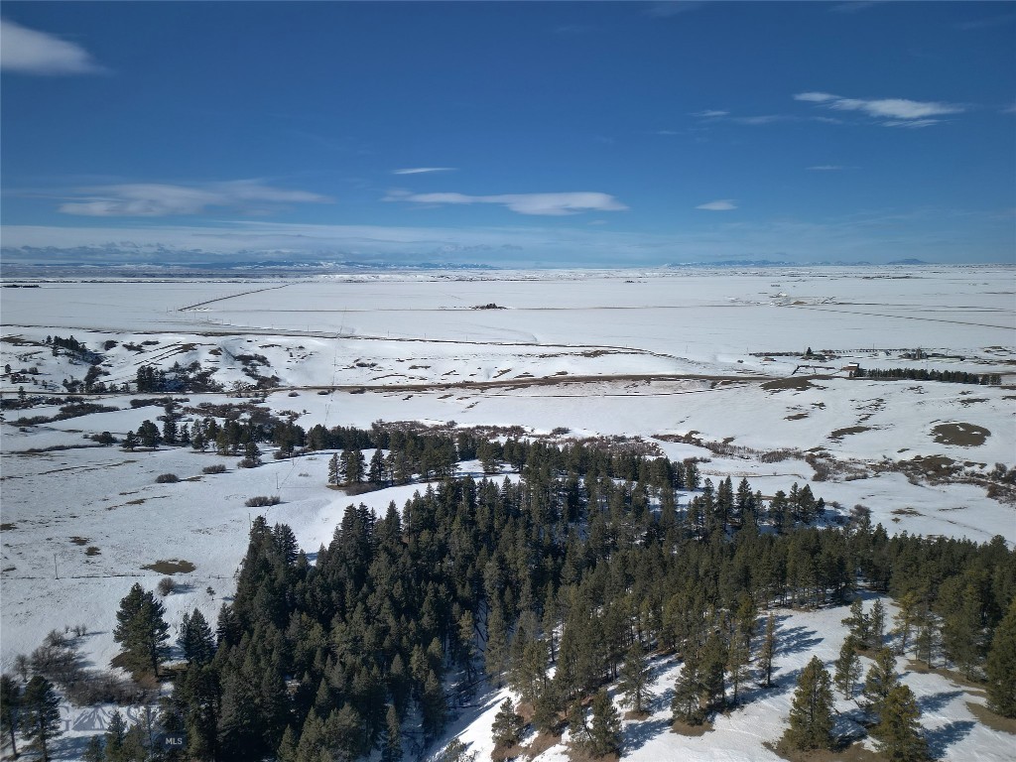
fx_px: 704
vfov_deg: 56.8
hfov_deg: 71.6
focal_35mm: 24
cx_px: 508
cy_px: 381
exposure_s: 1/3200
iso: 130
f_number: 1.7
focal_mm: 6.7
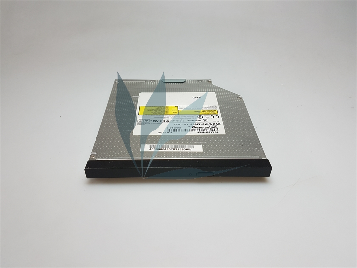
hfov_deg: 67.3
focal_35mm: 26
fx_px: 268
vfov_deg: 53.1
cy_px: 134
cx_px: 178
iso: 50
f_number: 1.7
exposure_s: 1/100
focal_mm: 4.2
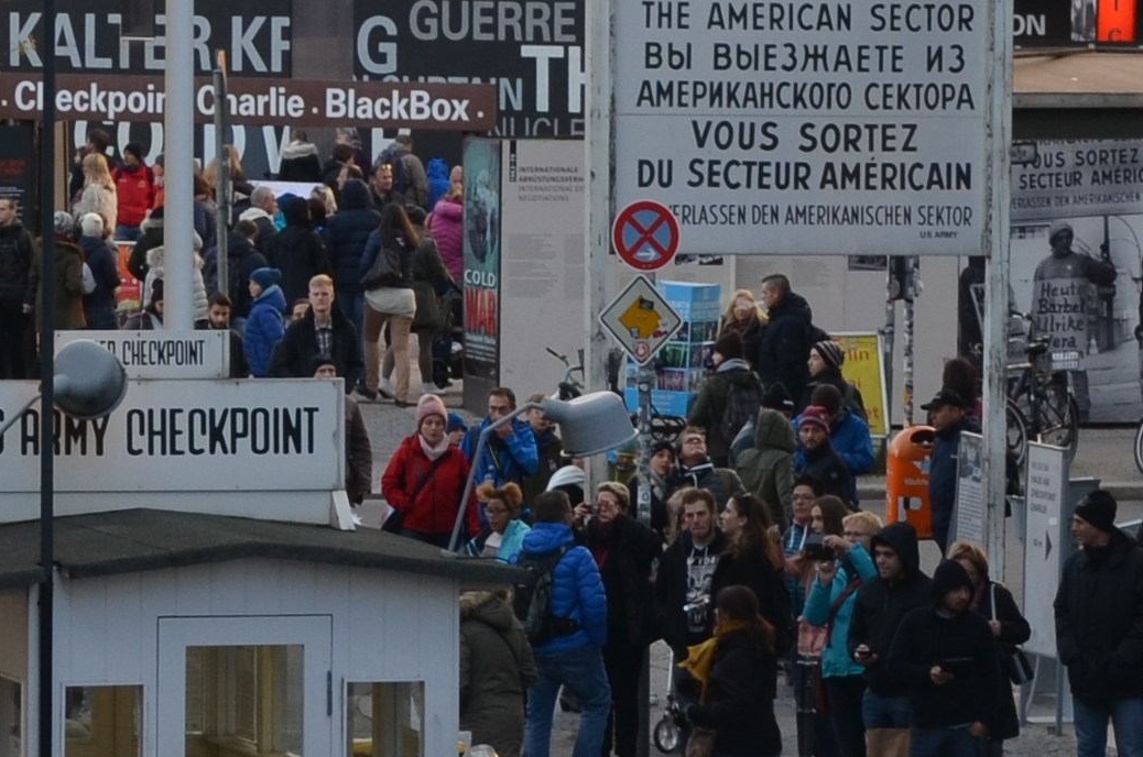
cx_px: -65
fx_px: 9476
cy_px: -26
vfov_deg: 4.6
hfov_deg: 6.9
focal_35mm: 299
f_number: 6.3
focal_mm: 42
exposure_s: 1/200
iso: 200
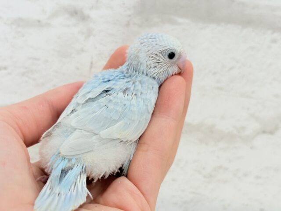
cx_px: 140
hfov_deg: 36.8
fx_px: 422
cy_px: 106
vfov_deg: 28.0
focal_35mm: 52
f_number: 1.6
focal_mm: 5.96
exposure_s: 1/100
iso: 80
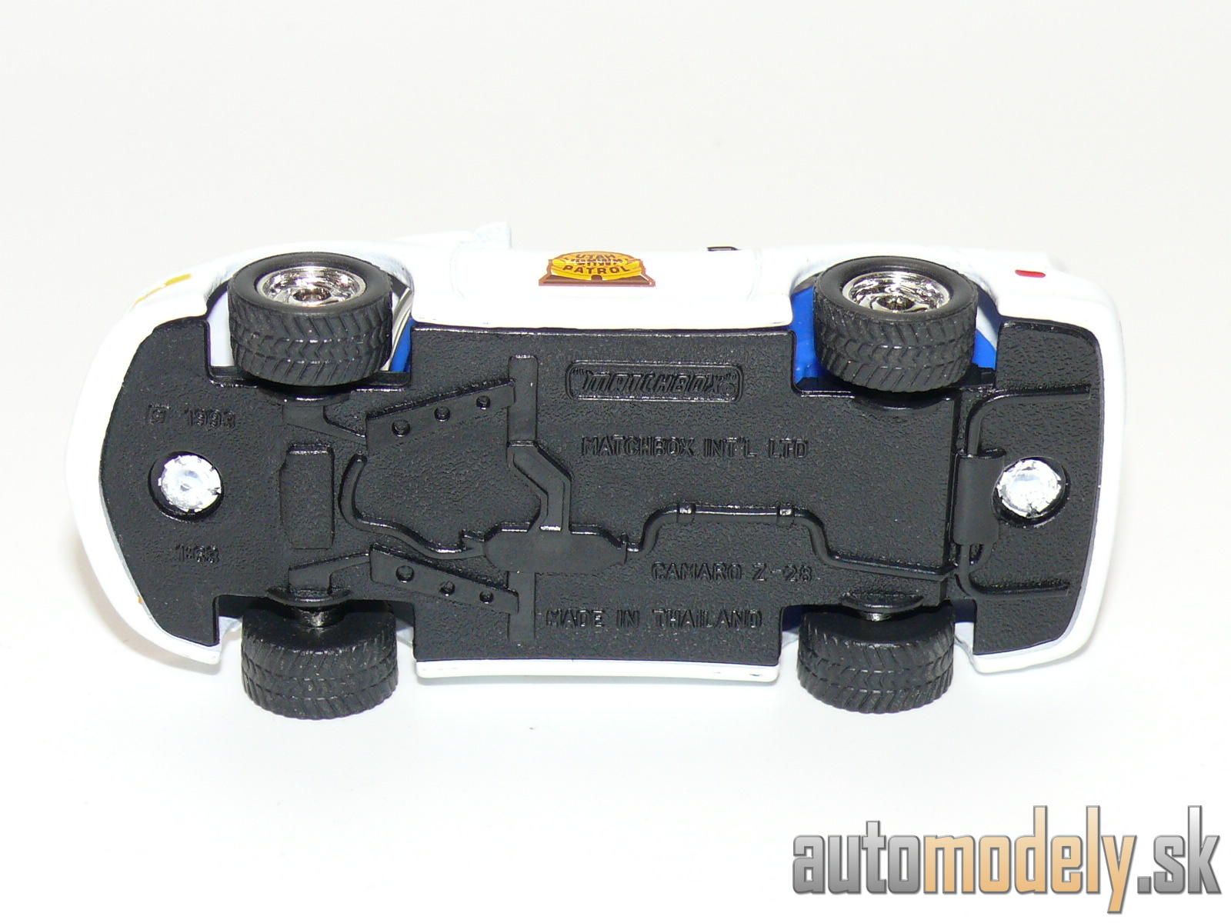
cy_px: 462
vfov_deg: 14.4
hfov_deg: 19.1
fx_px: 3663
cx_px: 616
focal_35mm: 103
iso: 100
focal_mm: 13.6
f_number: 4
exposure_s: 1/30
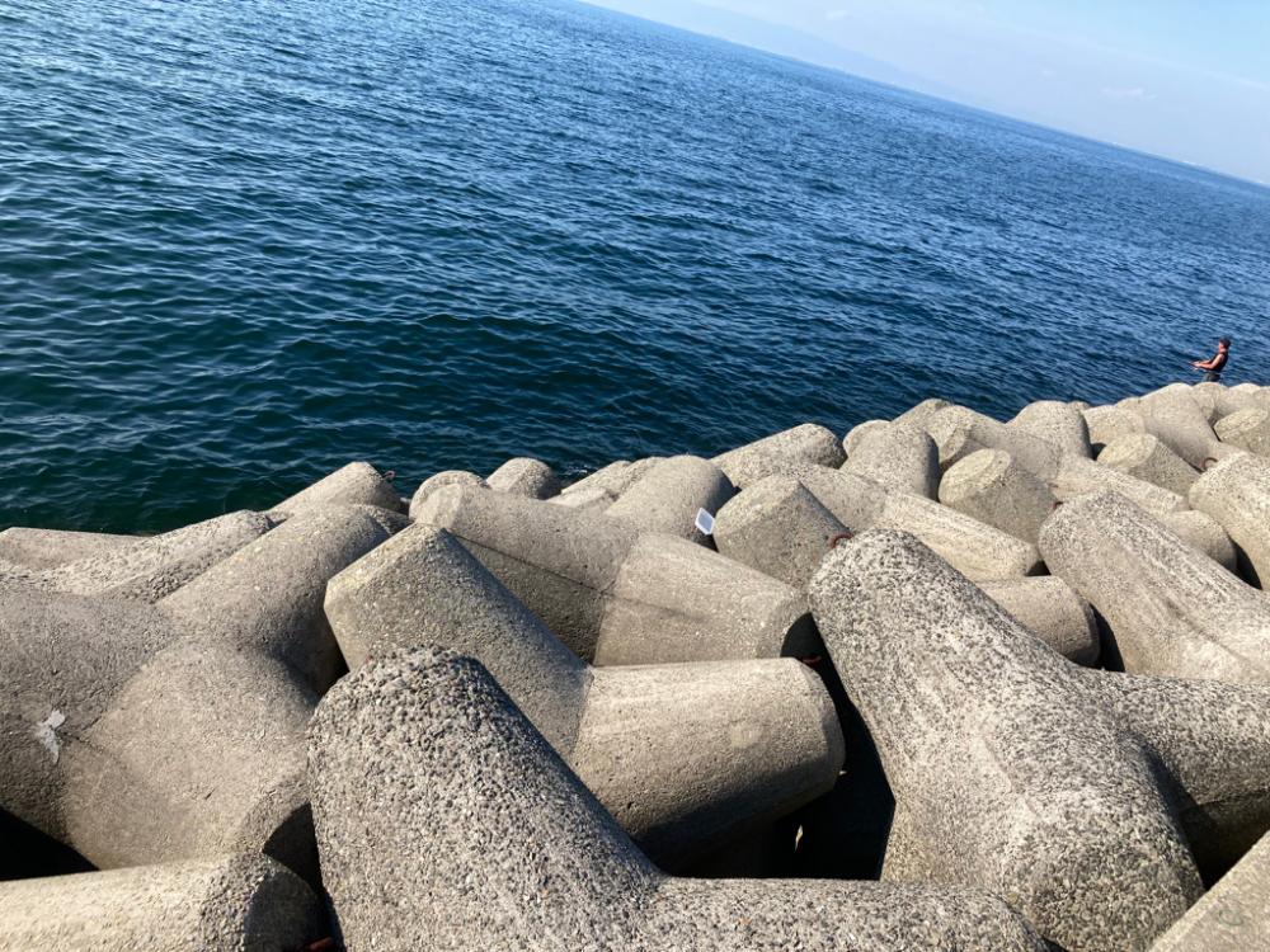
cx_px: 635
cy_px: 476
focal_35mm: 28
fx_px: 1027
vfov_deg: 49.7
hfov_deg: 63.4
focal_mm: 3.99
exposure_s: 1/1499
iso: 20
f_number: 1.8
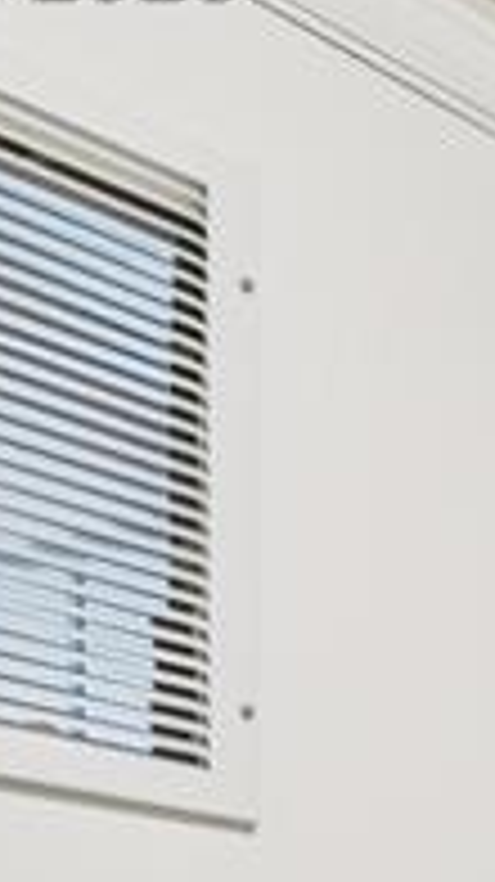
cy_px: 1287
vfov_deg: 21.9
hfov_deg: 9.6
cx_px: 1665
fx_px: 1917
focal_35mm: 82
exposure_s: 1/4
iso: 800
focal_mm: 10
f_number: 8
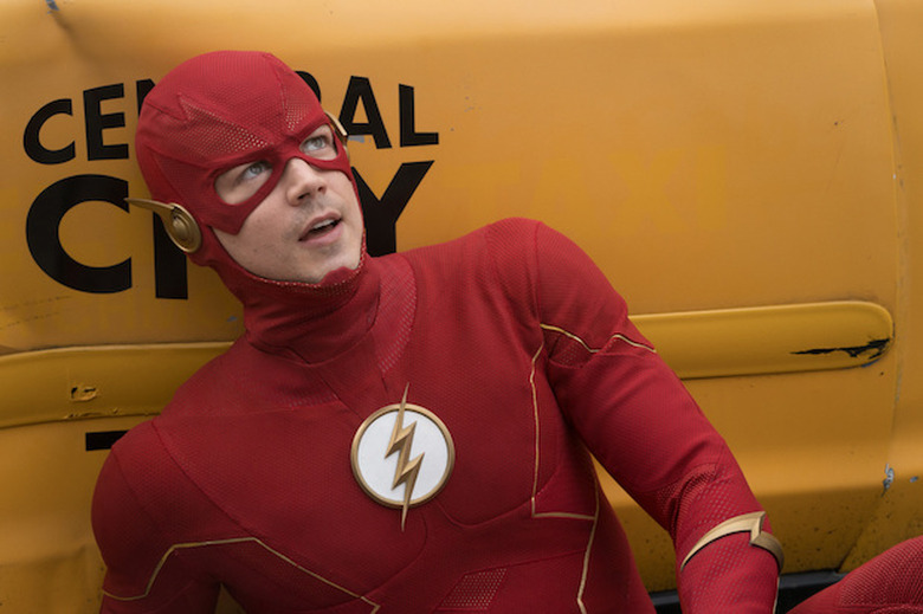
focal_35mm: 200
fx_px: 5124
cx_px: 462
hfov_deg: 10.3
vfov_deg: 6.9
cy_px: 307
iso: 1000
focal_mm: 200
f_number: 7.1
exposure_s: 1/500
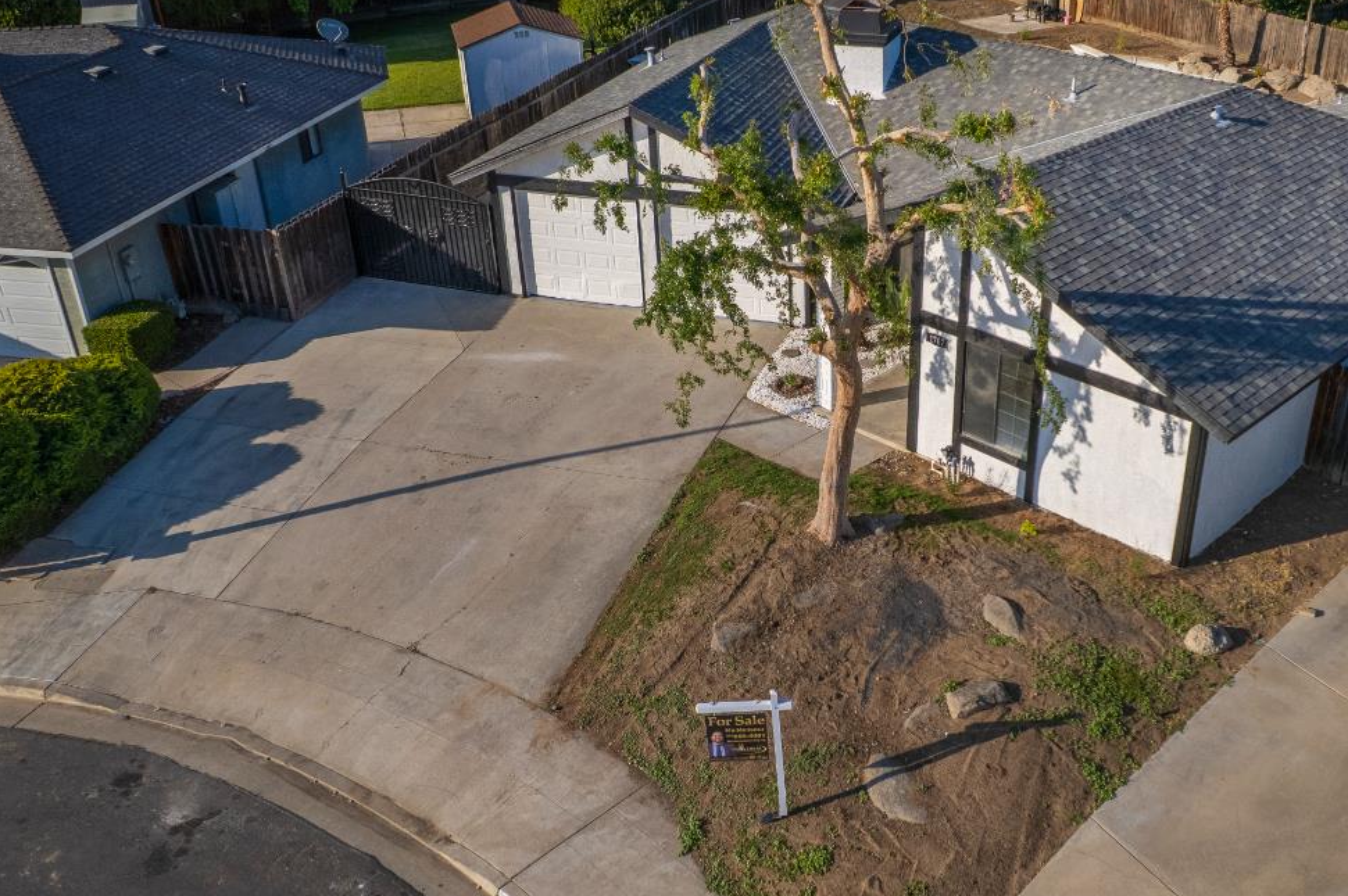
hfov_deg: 55.2
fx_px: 1272
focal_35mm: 34
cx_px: 836
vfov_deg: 38.8
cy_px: 457
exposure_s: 1/80
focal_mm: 8.38
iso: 100
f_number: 2.8
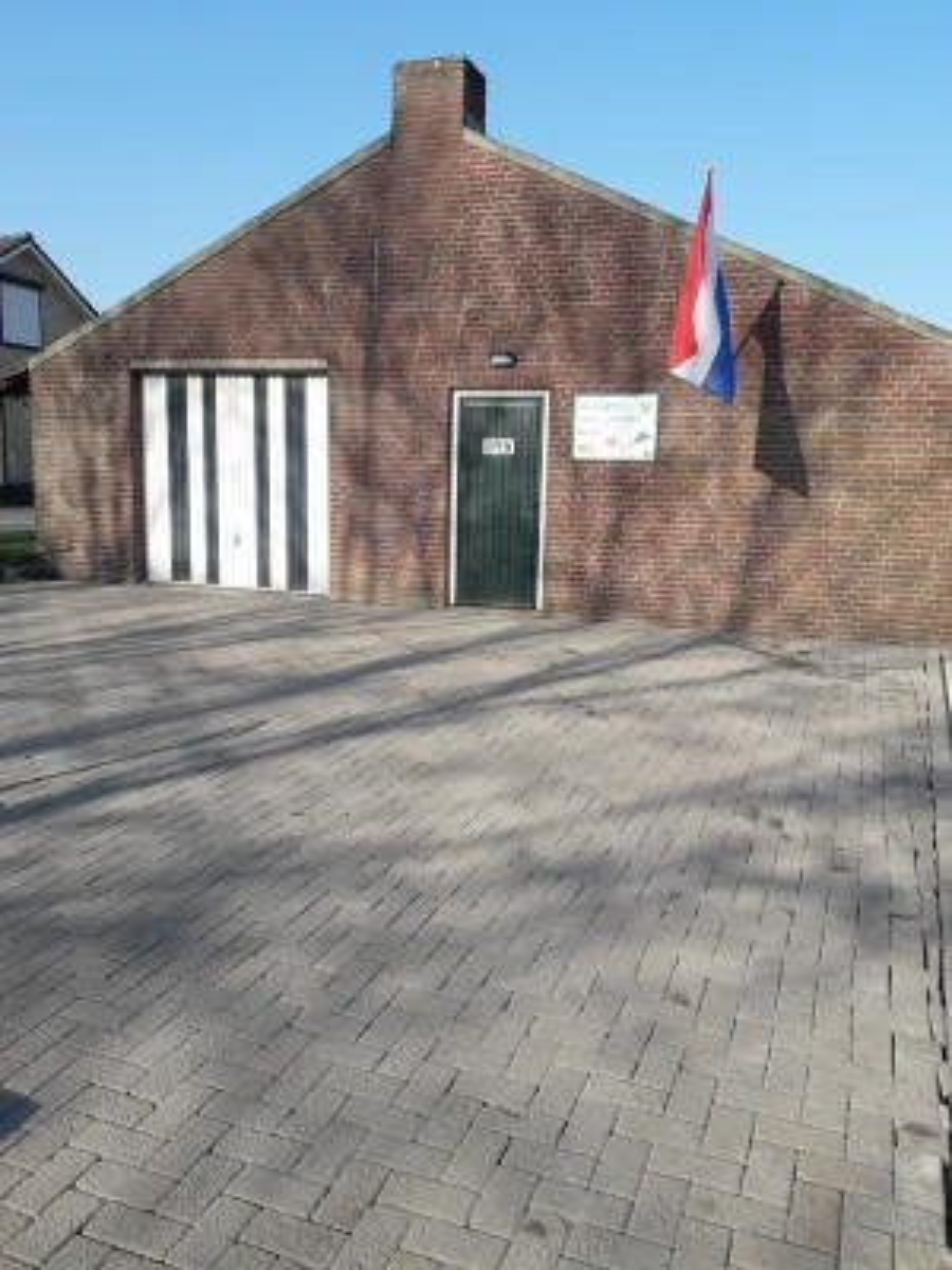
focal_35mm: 28
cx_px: 476
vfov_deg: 63.4
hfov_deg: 49.7
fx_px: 1027
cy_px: 635
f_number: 1.9
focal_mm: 3.7
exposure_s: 1/982
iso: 40
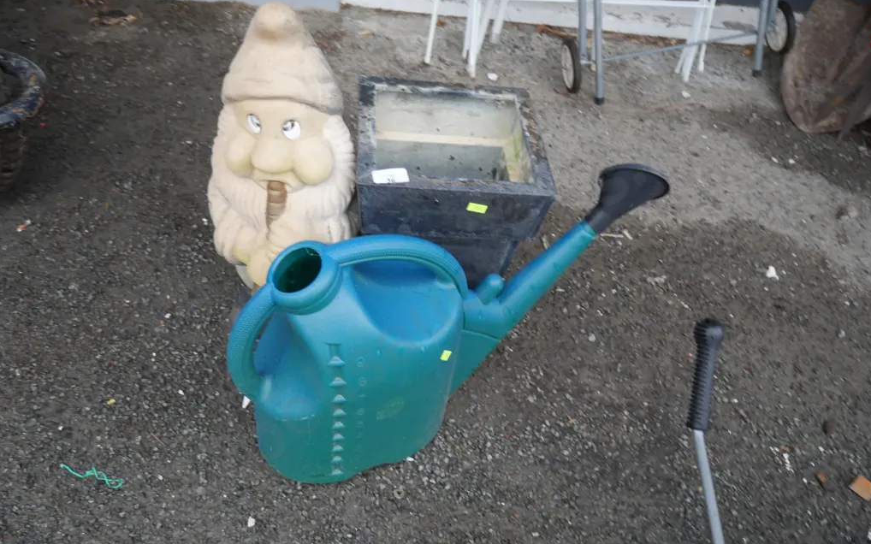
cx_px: 437
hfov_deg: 59.7
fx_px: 760
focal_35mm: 32
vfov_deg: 39.3
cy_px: 313
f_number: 3.6
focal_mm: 15
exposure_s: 1/60
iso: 200
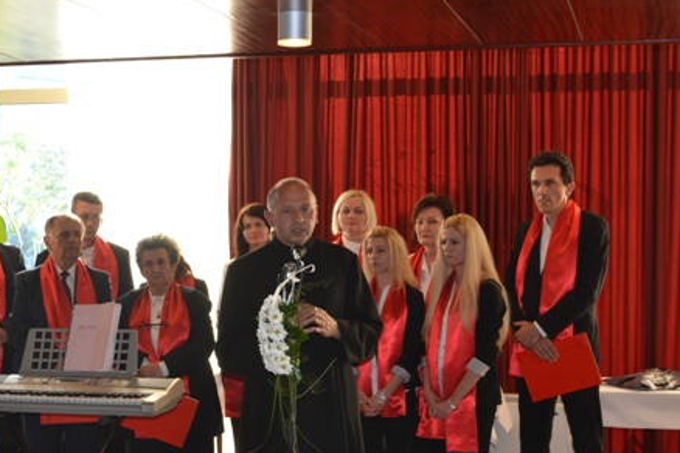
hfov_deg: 26.3
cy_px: 327
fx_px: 1449
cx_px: 264
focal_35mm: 77
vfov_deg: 17.7
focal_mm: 35
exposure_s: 1/60
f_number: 5
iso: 800
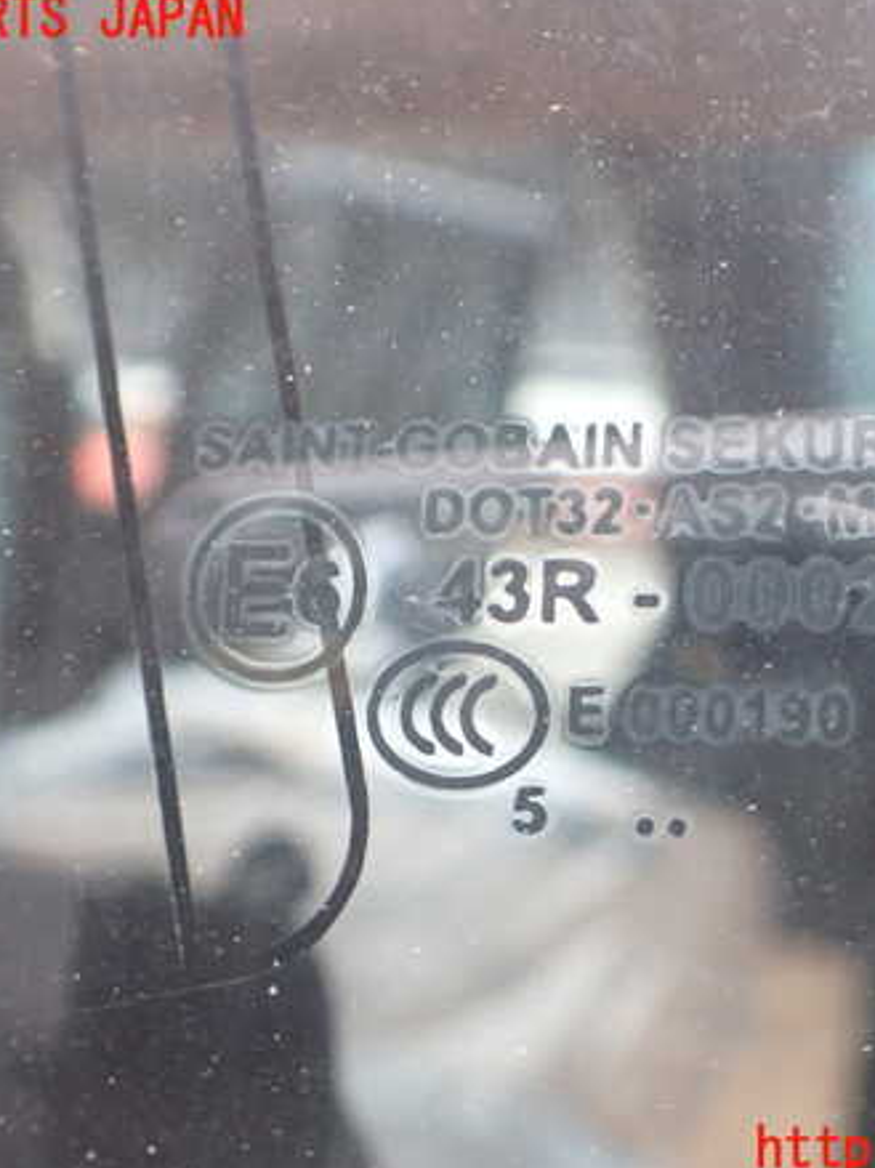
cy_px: 585
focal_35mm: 41
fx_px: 1382
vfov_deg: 45.8
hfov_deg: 34.9
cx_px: 559
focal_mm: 5.4
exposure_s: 1/125
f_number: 2.3
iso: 200
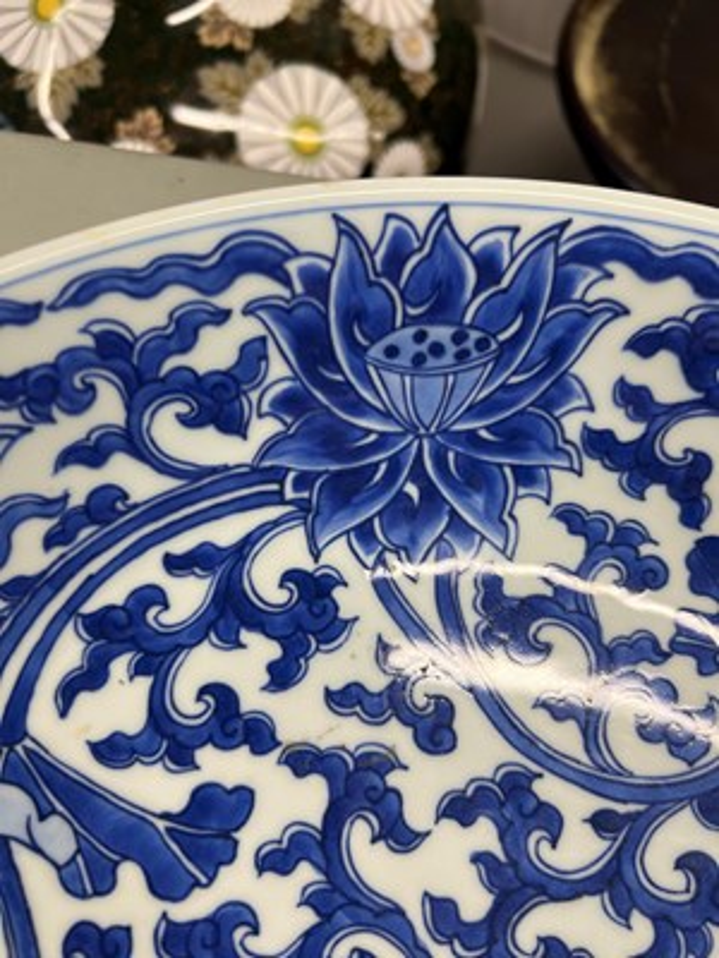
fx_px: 720
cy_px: 479
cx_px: 360
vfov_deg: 67.3
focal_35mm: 26
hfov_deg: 53.1
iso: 80
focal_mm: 5.7
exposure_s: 1/120
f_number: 1.5
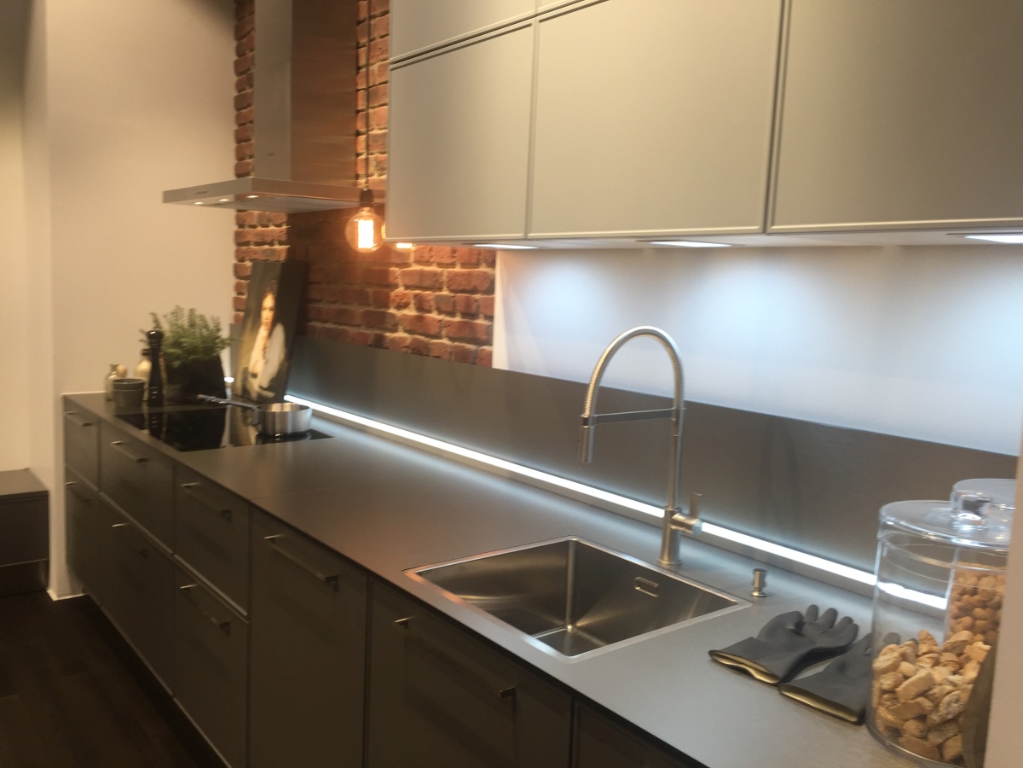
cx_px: 512
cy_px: 384
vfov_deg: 48.2
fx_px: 857
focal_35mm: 29
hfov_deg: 61.7
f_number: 2.2
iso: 40
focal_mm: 4.15
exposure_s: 1/50
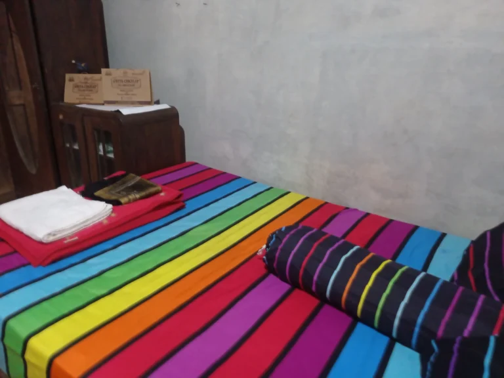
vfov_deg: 49.7
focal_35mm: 28
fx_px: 408
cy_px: 189
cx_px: 252
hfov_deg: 63.4
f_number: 1.79
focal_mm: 4.7
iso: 862
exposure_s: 1/13.3
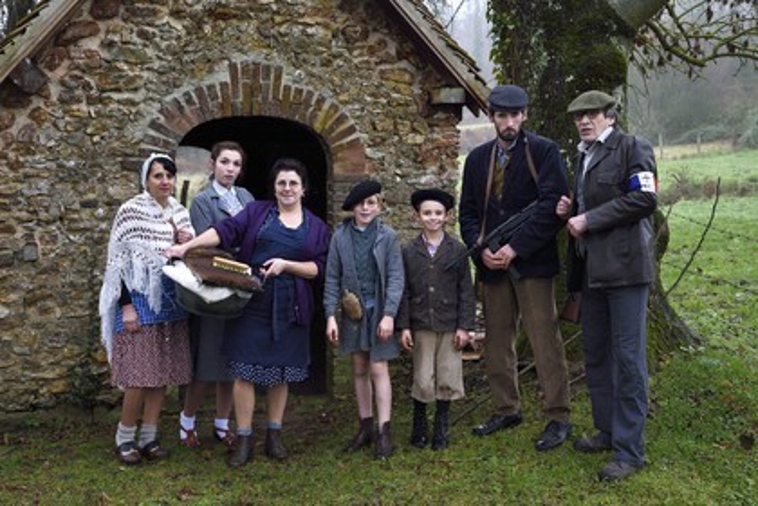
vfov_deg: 28.1
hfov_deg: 41.1
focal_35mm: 48
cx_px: 379
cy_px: 253
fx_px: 1011
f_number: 6.3
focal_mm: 48
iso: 800
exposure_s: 1/100
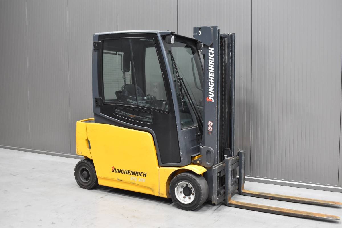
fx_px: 342
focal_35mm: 36
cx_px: 171
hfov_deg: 53.1
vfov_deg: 36.9
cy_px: 114
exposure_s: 1/30
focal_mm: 24
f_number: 5
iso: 1600
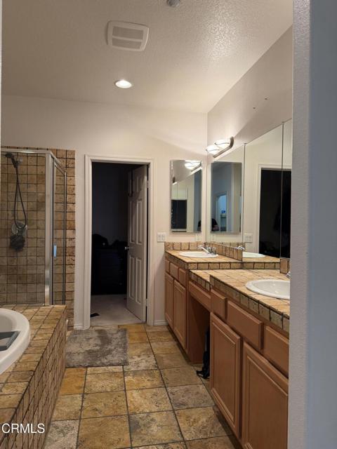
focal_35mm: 24
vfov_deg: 71.6
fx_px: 312
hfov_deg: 56.8
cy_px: 224
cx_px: 168
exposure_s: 1/60
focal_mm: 6.76
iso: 160
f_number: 1.78
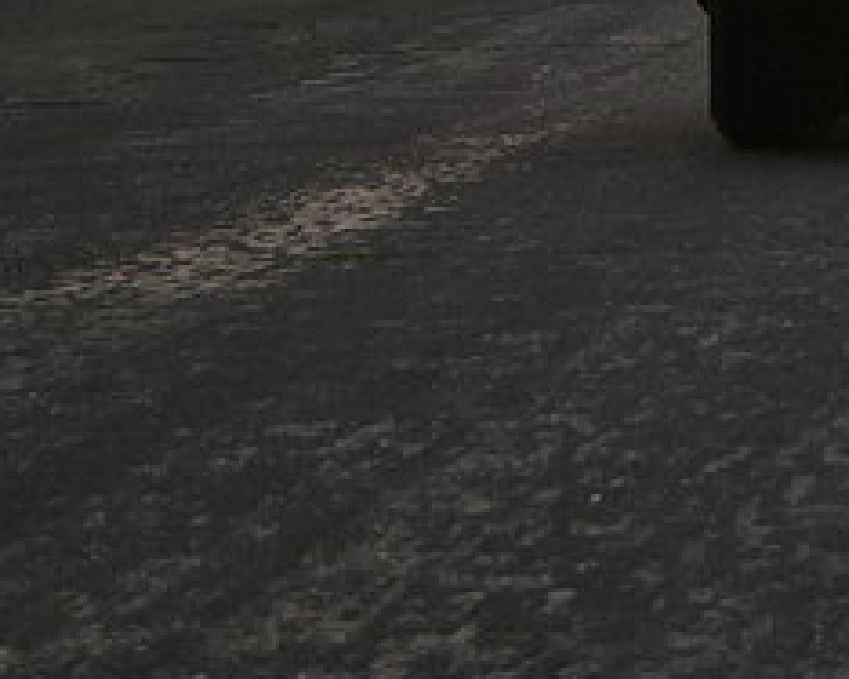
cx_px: 1157
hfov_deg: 5.2
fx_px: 9243
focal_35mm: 368
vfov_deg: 4.2
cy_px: -192
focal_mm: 18.6
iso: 64
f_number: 3.4
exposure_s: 1/1429
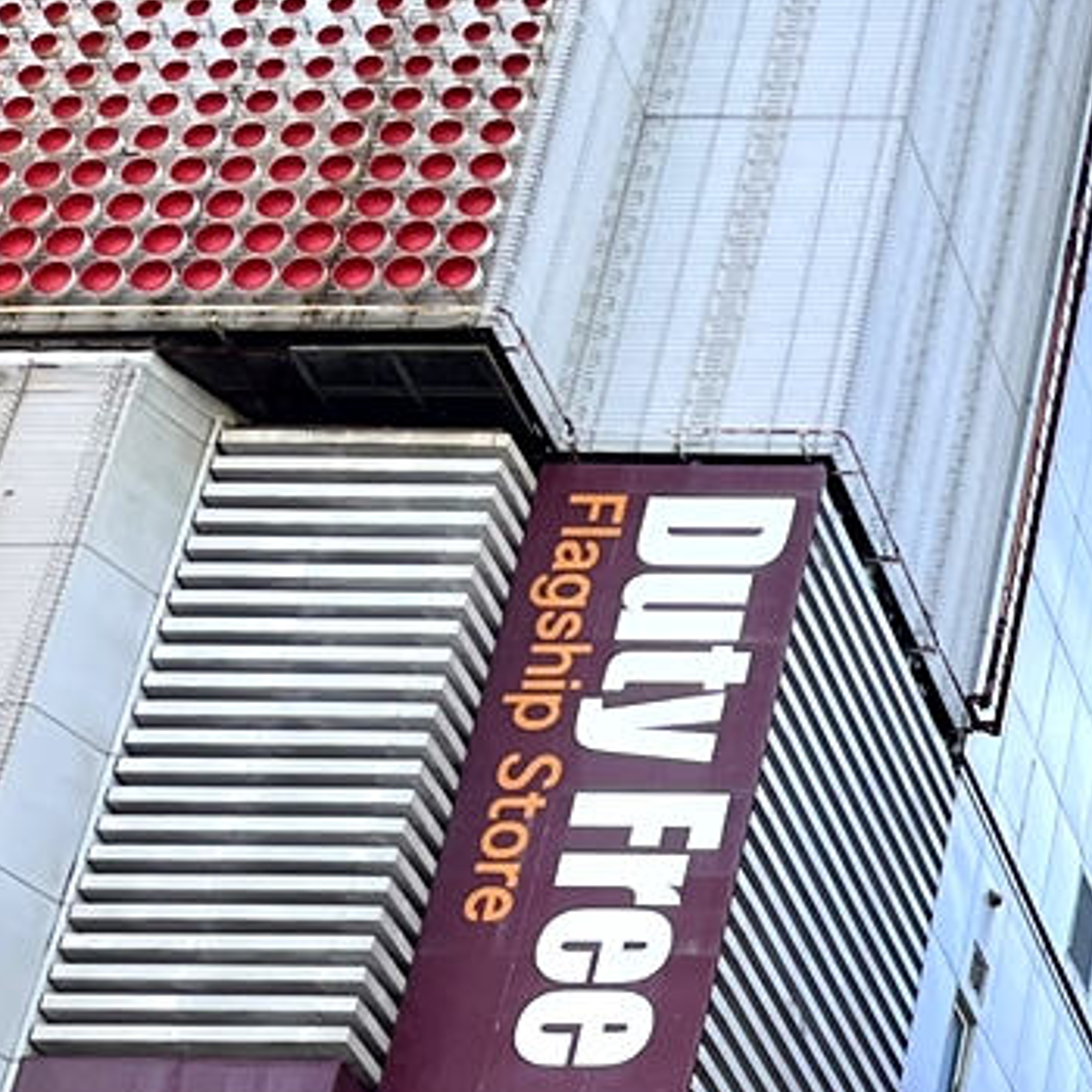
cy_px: 1638
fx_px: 3747
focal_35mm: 105
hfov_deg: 14.0
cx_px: 2168
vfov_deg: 15.3
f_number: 1.6
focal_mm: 5.1
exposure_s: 1/1647
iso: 50
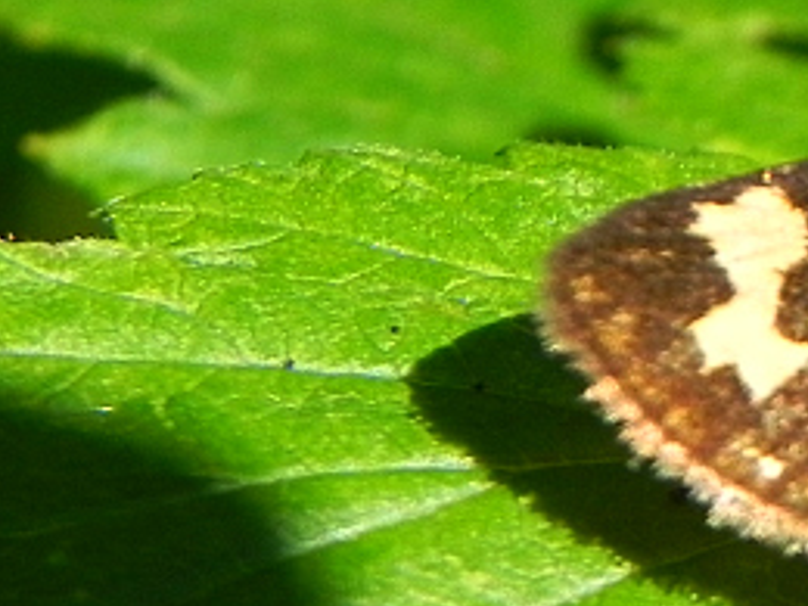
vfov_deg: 4.0
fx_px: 8730
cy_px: 317
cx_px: 1504
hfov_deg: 5.2
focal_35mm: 374
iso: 160
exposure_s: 1/550
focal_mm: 16.9
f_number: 4
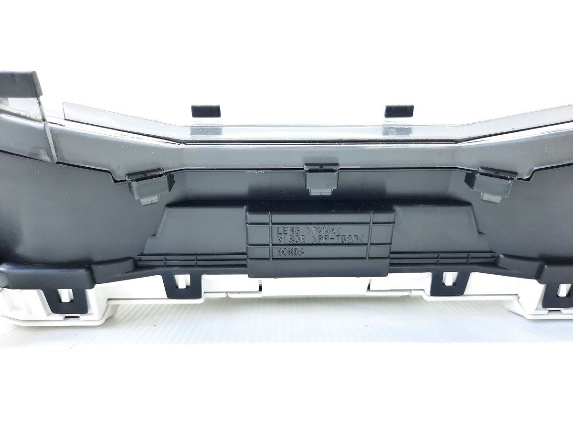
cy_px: 215
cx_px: 286
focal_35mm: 25
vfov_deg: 54.9
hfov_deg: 69.4
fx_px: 414
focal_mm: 4.6
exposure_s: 1/50
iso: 320
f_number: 2
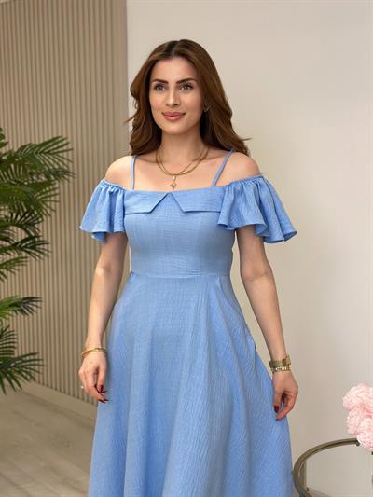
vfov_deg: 39.6
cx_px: 186
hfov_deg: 30.3
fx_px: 689
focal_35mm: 48
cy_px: 248
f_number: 1.78
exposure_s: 1/248
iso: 80
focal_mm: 6.86
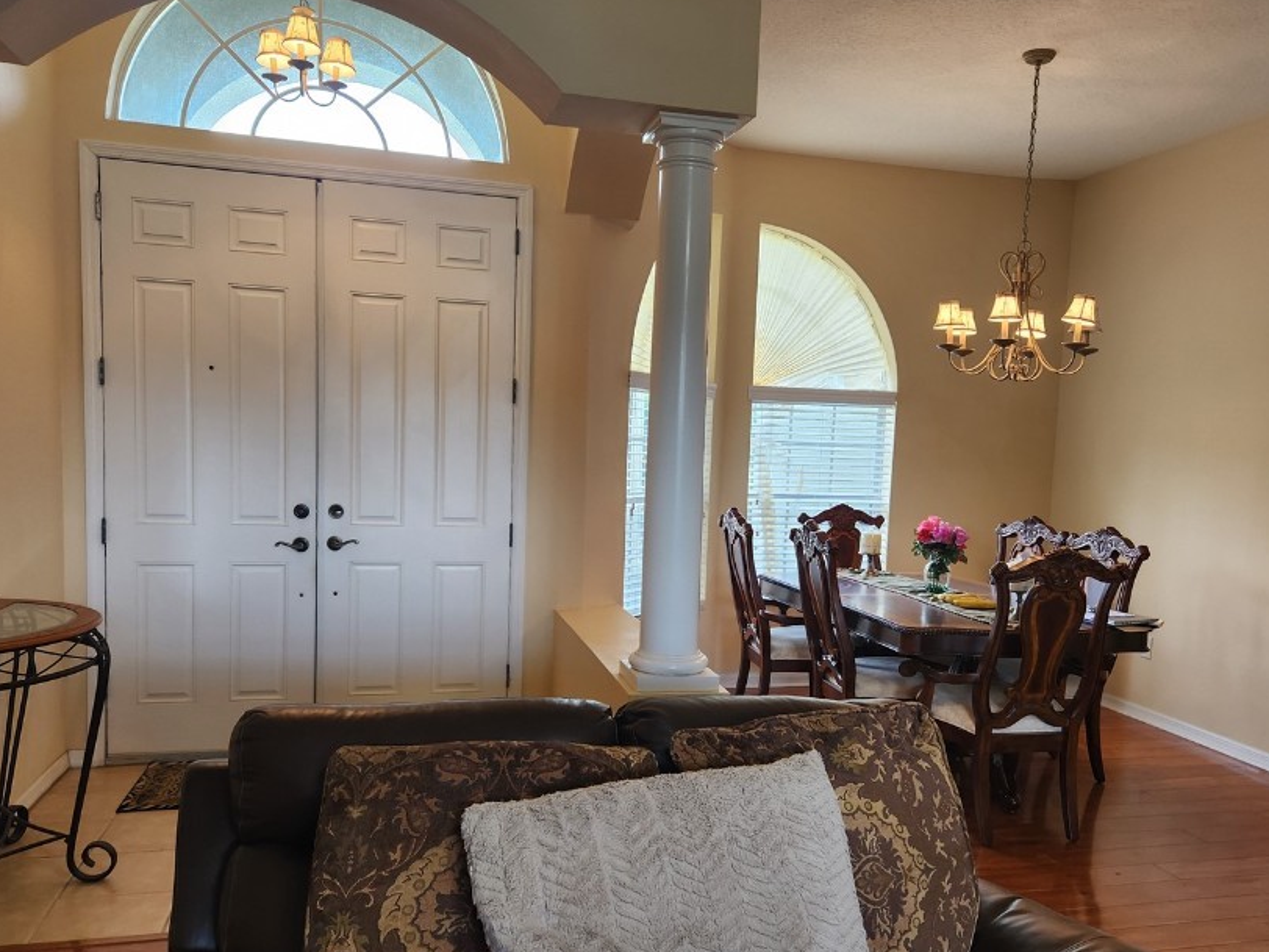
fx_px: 1063
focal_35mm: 29
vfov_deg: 48.1
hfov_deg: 61.6
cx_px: 666
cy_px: 539
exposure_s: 1/120
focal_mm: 5.4
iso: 100
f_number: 1.8
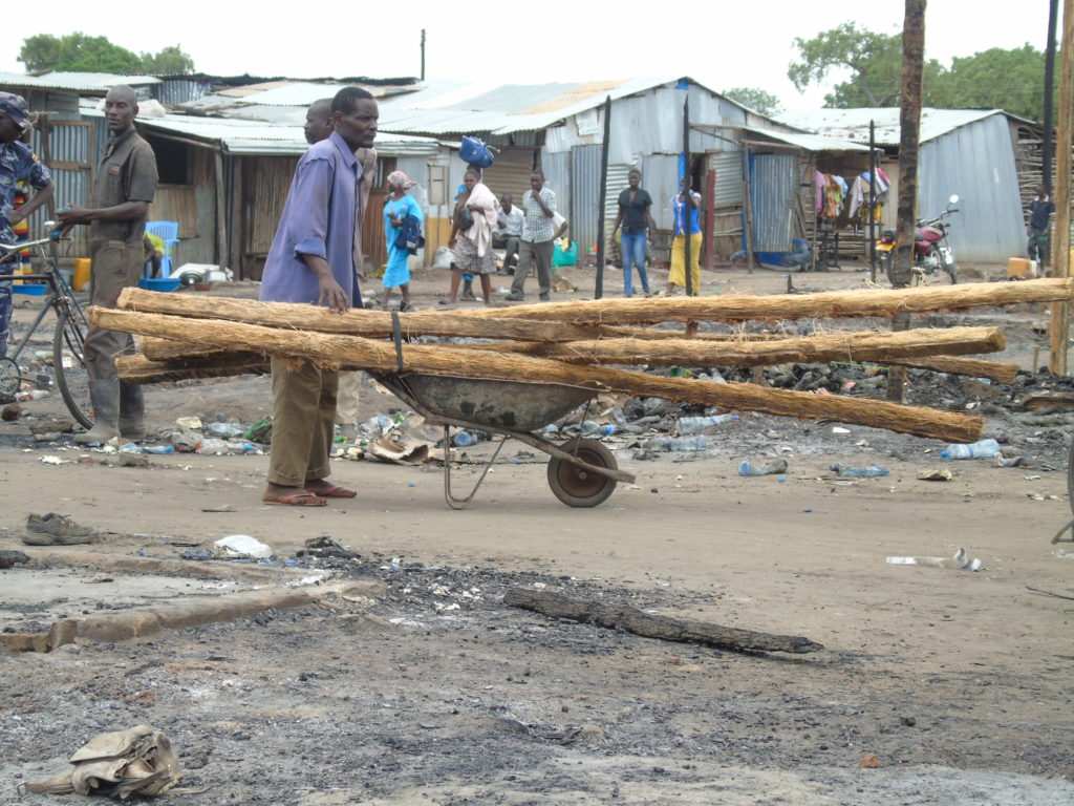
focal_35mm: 108
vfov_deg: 13.7
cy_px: 403
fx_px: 3351
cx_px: 537
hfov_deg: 18.2
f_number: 4.4
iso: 80
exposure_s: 1/250
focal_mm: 19
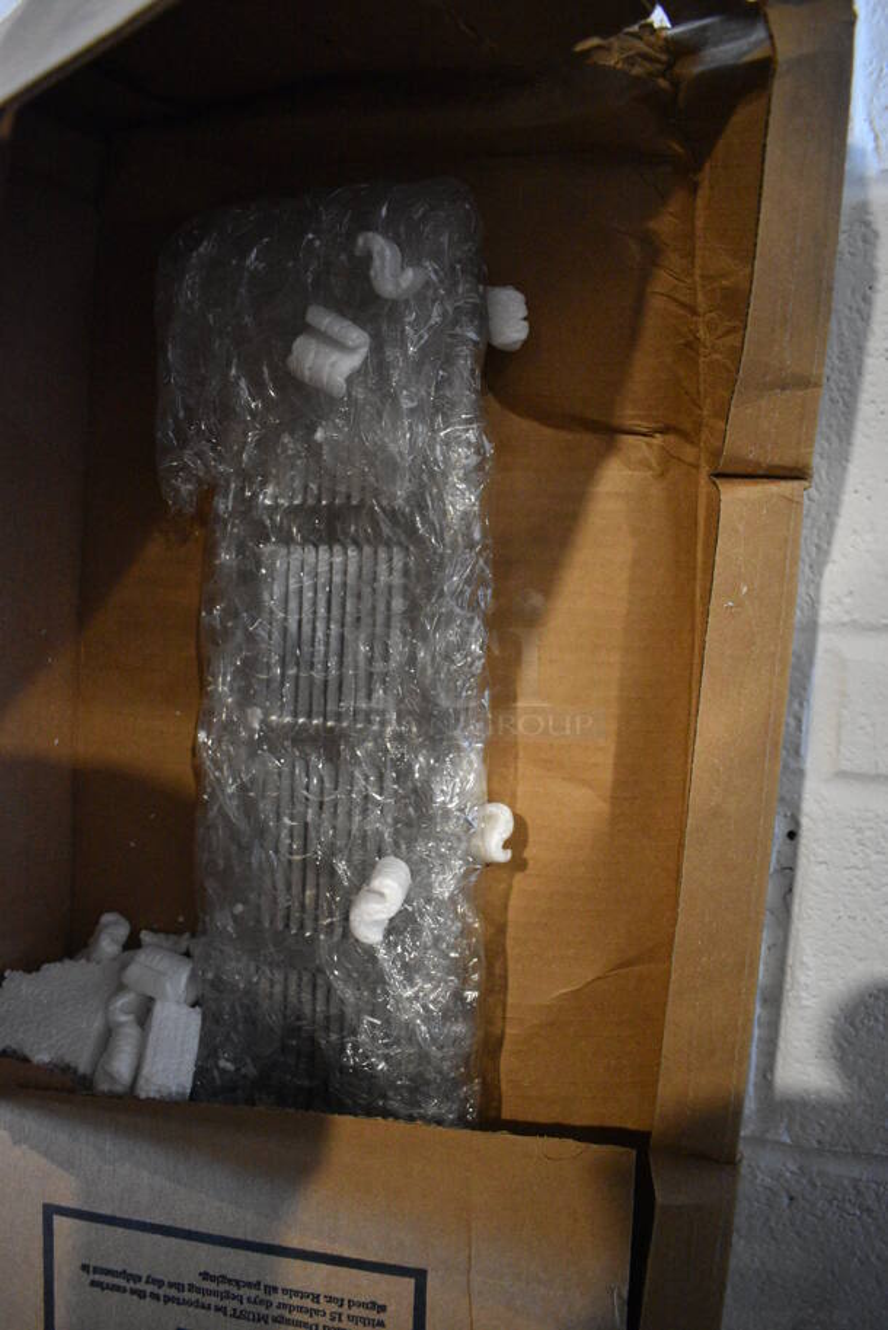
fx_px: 997
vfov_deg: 67.3
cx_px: 444
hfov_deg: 48.0
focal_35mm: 27
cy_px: 665
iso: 4500
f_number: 3.5
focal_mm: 18
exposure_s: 1/125
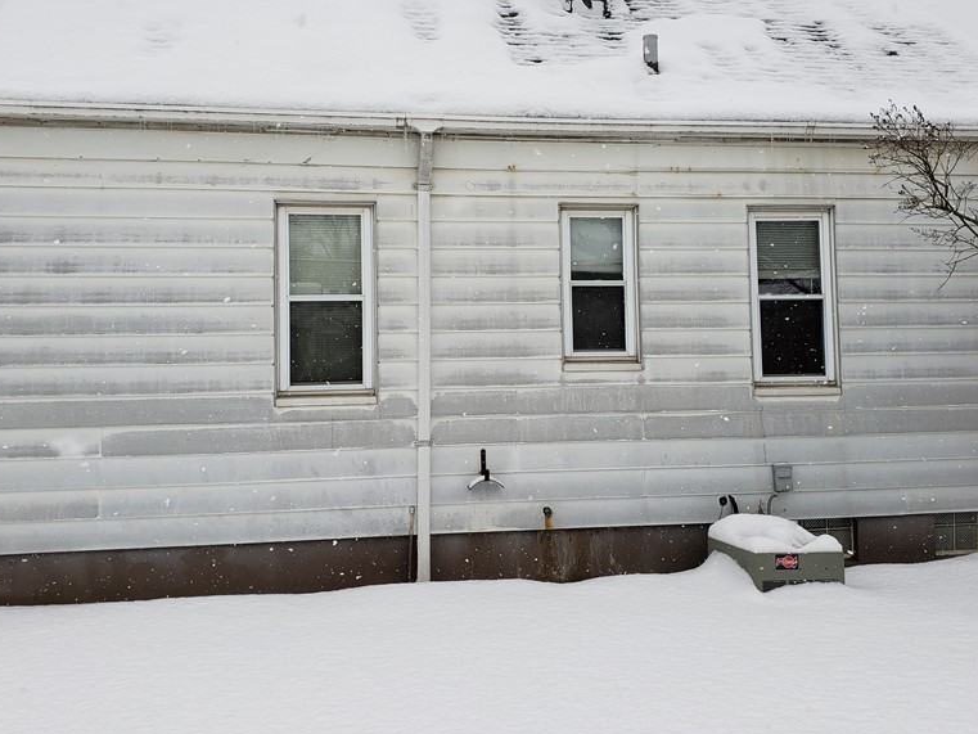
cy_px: 287
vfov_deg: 40.5
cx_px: 517
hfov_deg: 52.6
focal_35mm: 35
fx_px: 989
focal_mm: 4.3
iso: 50
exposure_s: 1/1454
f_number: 2.4
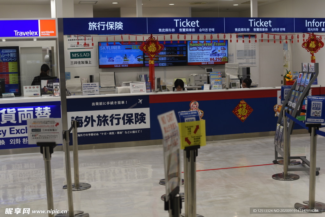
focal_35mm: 50
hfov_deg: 39.6
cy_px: 108
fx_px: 452
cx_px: 162
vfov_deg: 27.0
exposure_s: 1/160
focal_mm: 50
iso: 250
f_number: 4
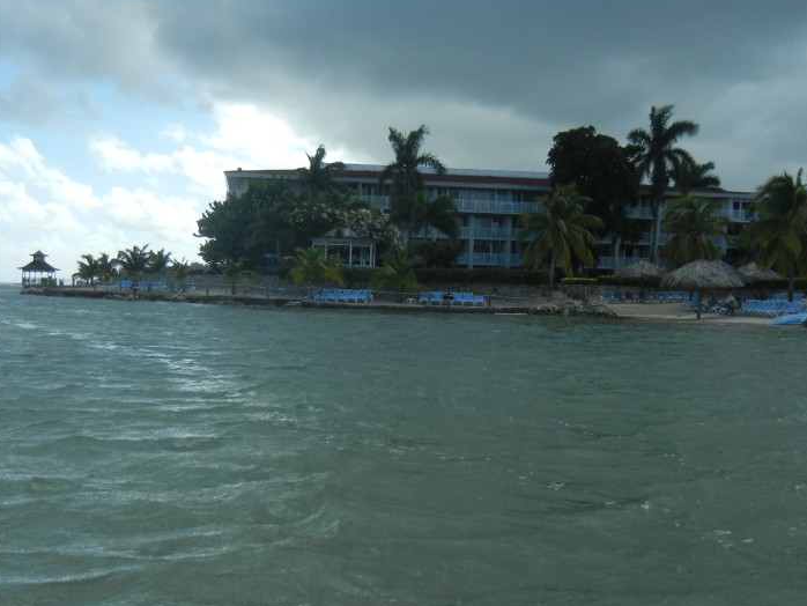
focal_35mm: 44
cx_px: 380
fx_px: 1026
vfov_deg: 32.9
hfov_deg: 42.9
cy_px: 324
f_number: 7
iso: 160
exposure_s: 1/370
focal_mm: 5.4
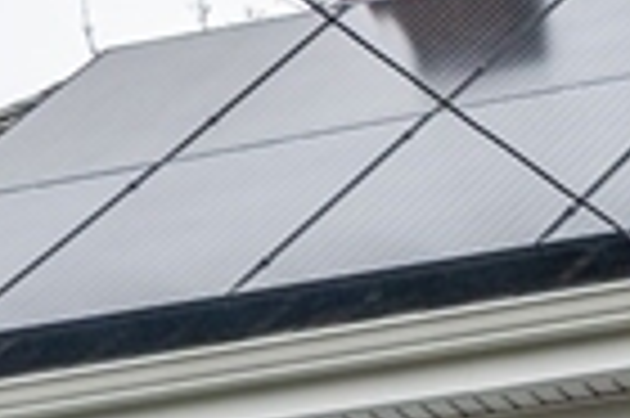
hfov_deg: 8.1
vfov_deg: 5.0
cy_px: 1333
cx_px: 374
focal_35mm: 256
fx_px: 4475
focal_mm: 35
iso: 200
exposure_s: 1/200
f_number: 4
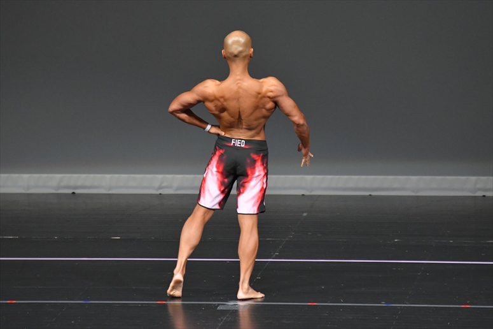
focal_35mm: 345
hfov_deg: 6.0
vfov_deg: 4.0
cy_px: 164
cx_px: 246
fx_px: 4722
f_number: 5.6
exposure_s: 1/400
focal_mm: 230
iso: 4000
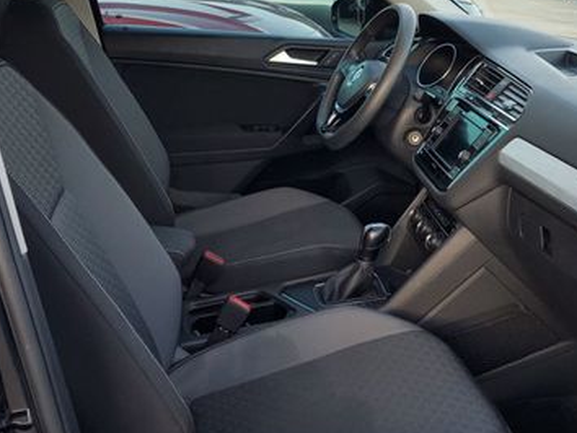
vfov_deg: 30.9
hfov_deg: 40.4
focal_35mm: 47
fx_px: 784
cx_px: 287
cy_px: 213
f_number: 1.5
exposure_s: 1/40
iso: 200
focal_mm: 4.3
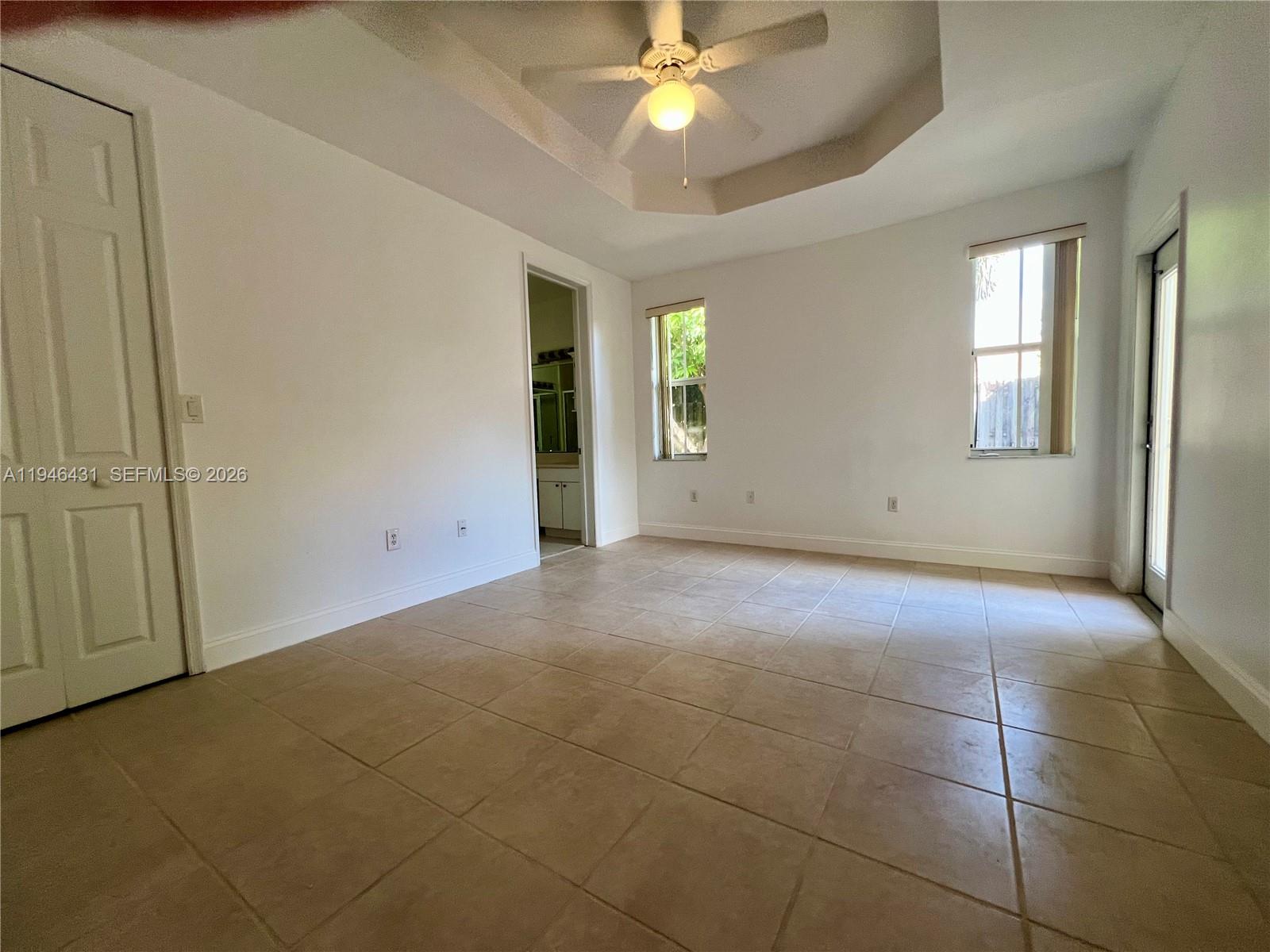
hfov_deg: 106.2
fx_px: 477
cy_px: 476
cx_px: 635
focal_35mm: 13
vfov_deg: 89.9
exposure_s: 1/120
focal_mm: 1.57
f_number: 1.8
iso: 125
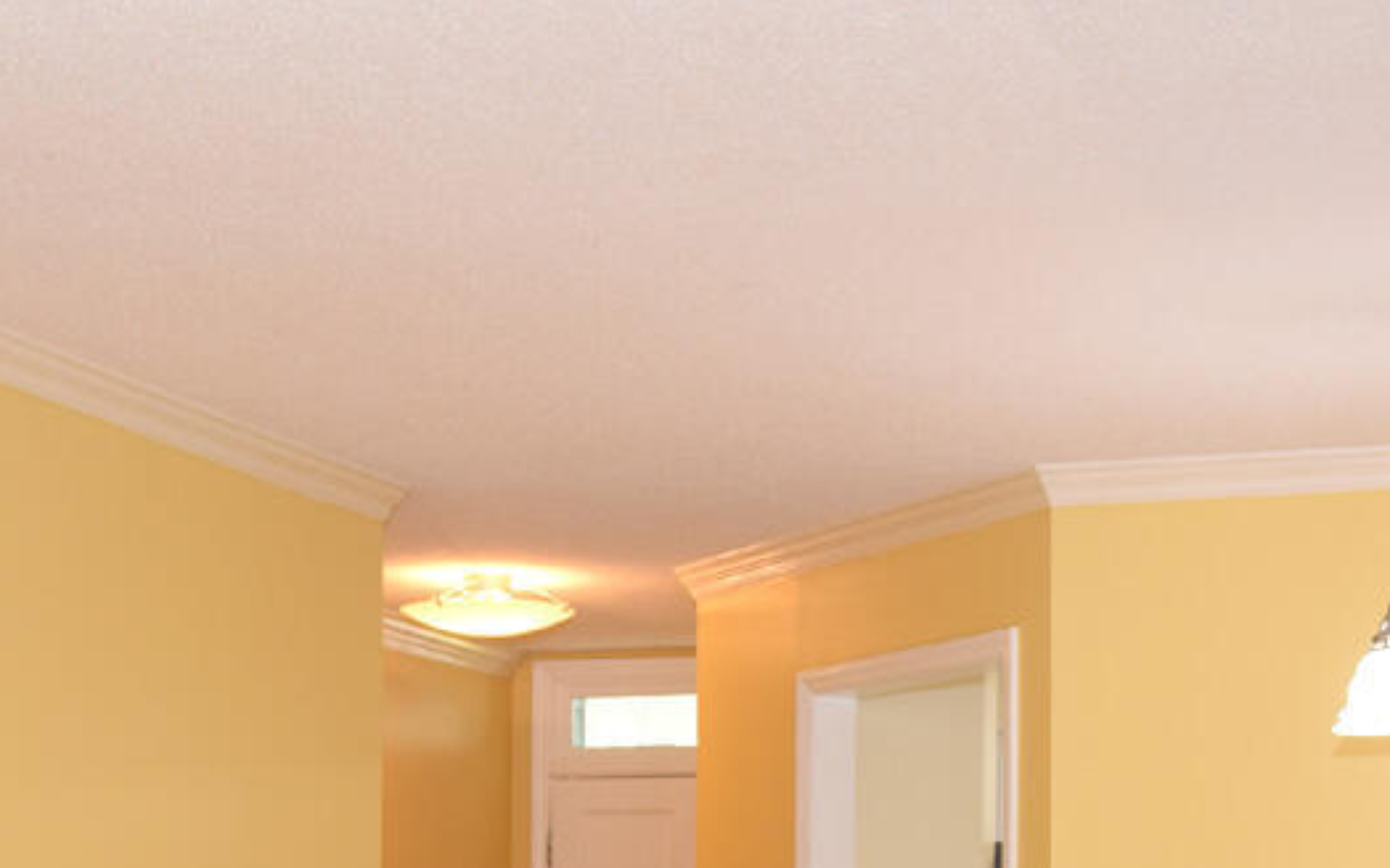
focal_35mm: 97
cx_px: 760
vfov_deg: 13.1
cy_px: 1085
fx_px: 3674
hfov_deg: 21.4
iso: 400
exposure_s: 1/60
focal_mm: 26
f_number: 4
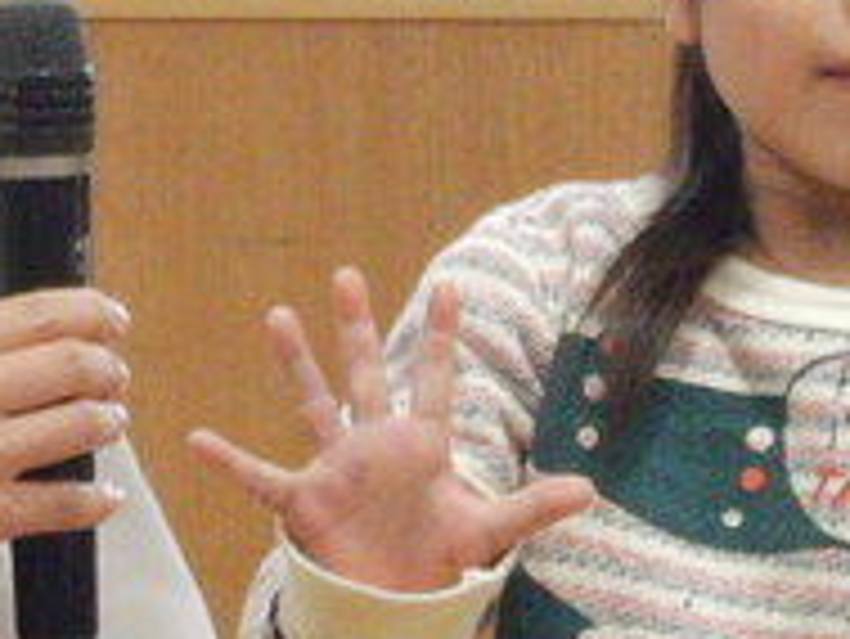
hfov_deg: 3.1
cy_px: -108
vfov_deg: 2.3
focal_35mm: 634
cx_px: 297
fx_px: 15578
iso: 200
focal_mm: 21.5
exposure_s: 1/10
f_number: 4.9
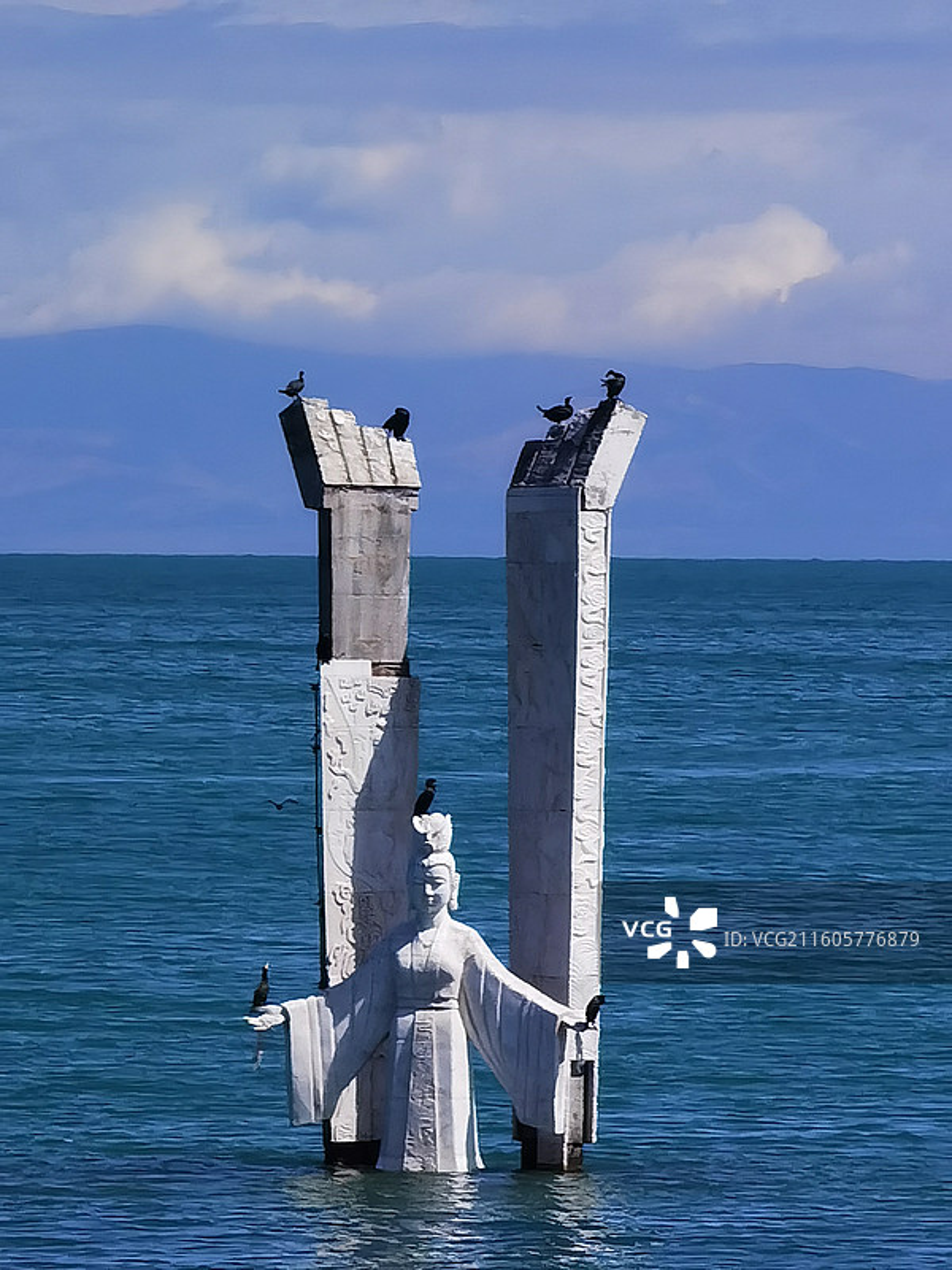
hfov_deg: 4.0
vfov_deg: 5.3
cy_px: 635
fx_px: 13788
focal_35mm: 376
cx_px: 476
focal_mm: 14.46
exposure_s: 1/1508
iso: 50
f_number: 3.4
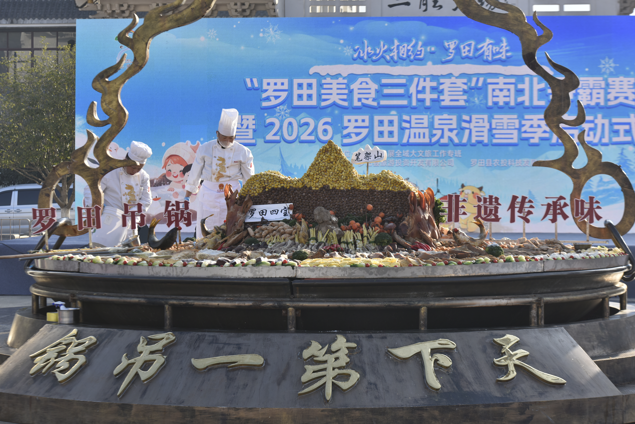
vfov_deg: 13.4
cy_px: 212
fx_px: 1800
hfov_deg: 20.0
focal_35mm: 102
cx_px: 318
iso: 64
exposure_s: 1/160
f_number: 8
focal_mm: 102
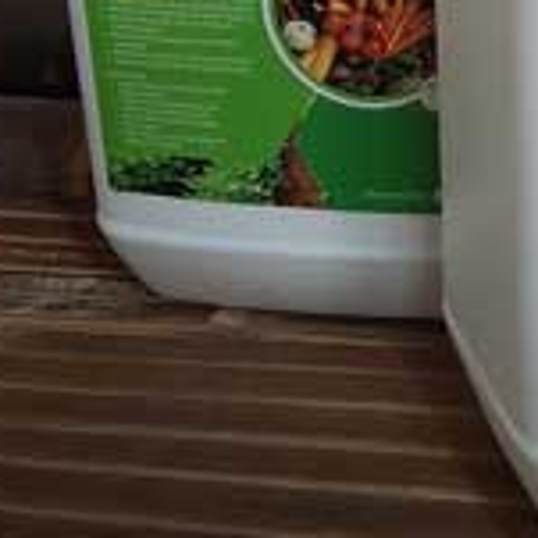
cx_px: 631
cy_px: -75
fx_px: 1336
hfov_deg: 21.3
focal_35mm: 76
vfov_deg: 21.4
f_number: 1.7
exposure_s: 1/25
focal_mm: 3.93
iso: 400
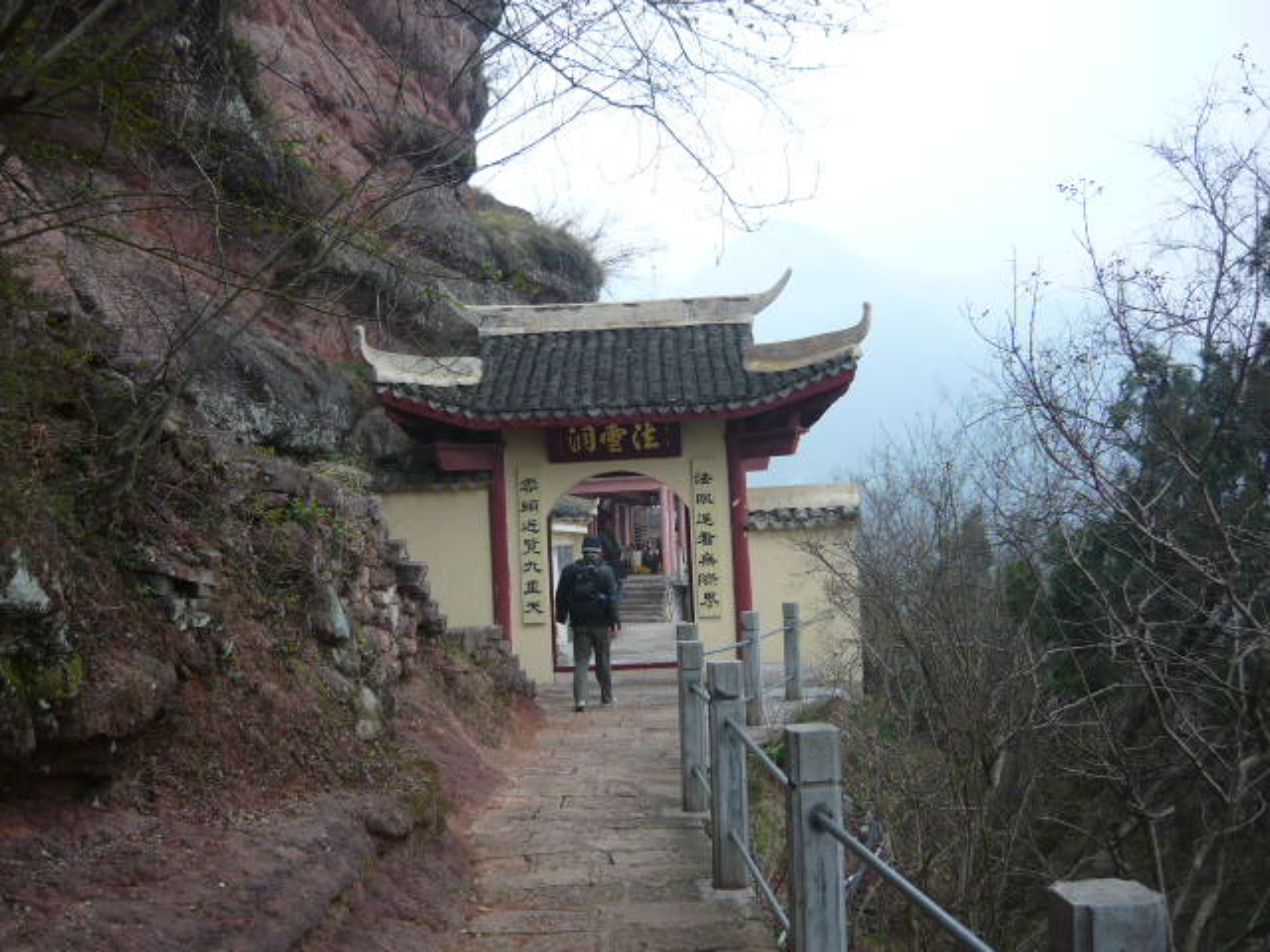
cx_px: 635
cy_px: 476
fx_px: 1211
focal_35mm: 33
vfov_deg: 42.9
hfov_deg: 55.4
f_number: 2.8
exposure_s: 1/40
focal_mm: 5.5
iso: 100
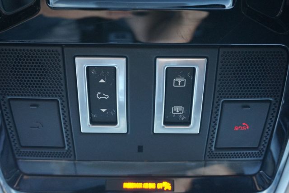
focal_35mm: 36
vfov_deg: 36.8
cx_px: 144
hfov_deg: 53.2
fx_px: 289
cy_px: 96
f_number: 4.5
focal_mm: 24
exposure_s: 1/60
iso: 2500
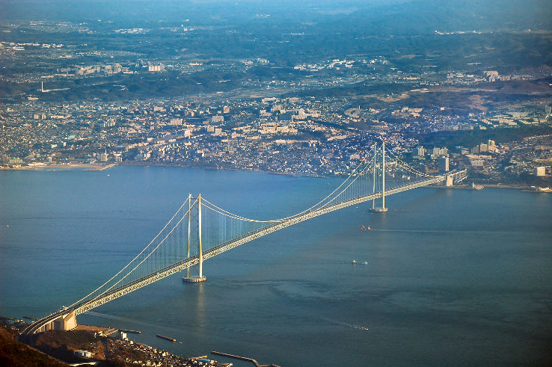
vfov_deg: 10.7
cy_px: 184
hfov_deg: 16.1
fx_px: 1954
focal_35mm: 128
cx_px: 276
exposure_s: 1/640
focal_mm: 85
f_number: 6.3
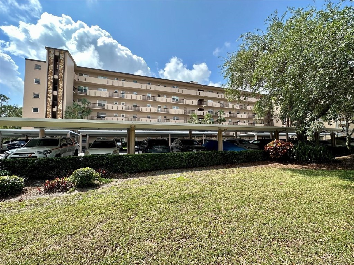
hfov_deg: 102.1
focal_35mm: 14
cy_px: 132
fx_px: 143
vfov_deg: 85.7
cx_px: 177
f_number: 2.2
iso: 50
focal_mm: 2.22
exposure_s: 1/917
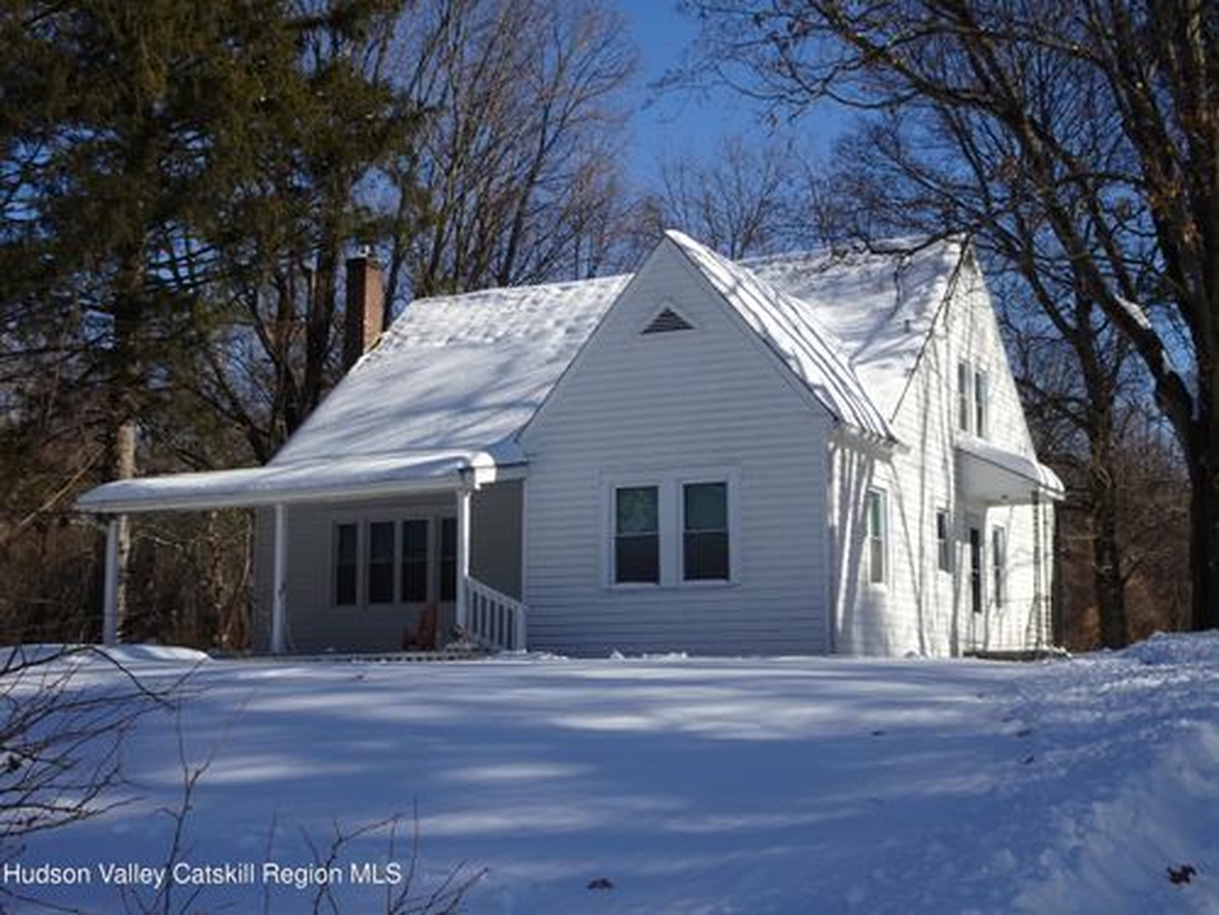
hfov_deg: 38.2
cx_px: 610
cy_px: 458
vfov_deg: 29.1
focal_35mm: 50
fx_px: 1761
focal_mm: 8.07
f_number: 4.5
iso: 80
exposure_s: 1/800
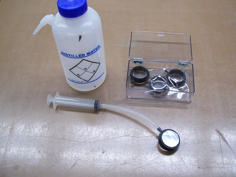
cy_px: 82
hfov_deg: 45.8
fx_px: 280
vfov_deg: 35.1
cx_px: 120
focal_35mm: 41
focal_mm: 7.8
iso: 160
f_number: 2.8
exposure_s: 1/30
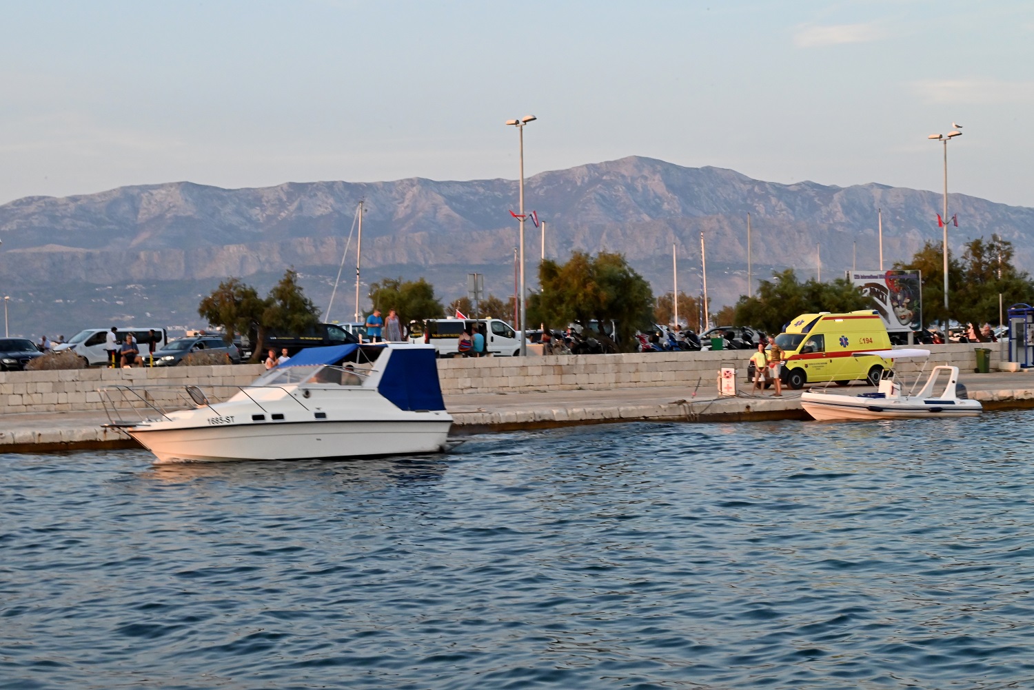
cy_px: 345
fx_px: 2155
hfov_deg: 27.0
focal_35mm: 75
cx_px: 517
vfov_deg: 18.2
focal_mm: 75
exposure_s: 1/80
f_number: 29
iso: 3200
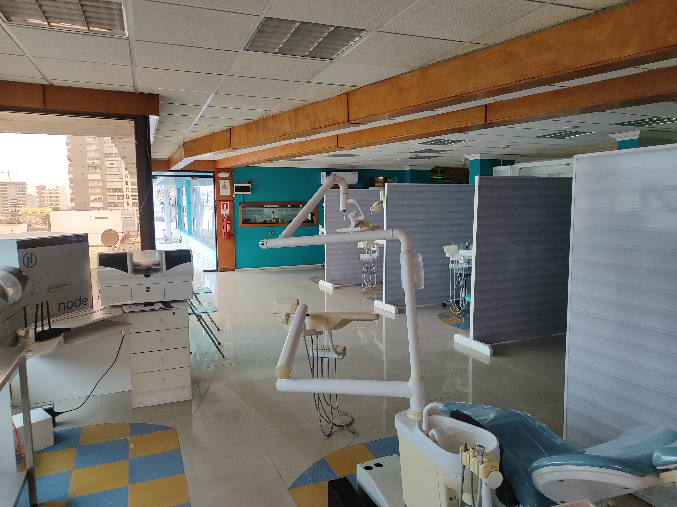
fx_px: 469
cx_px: 338
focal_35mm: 24
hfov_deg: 71.6
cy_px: 254
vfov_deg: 56.8
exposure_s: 1/50
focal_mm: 5.89
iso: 224
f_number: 1.89
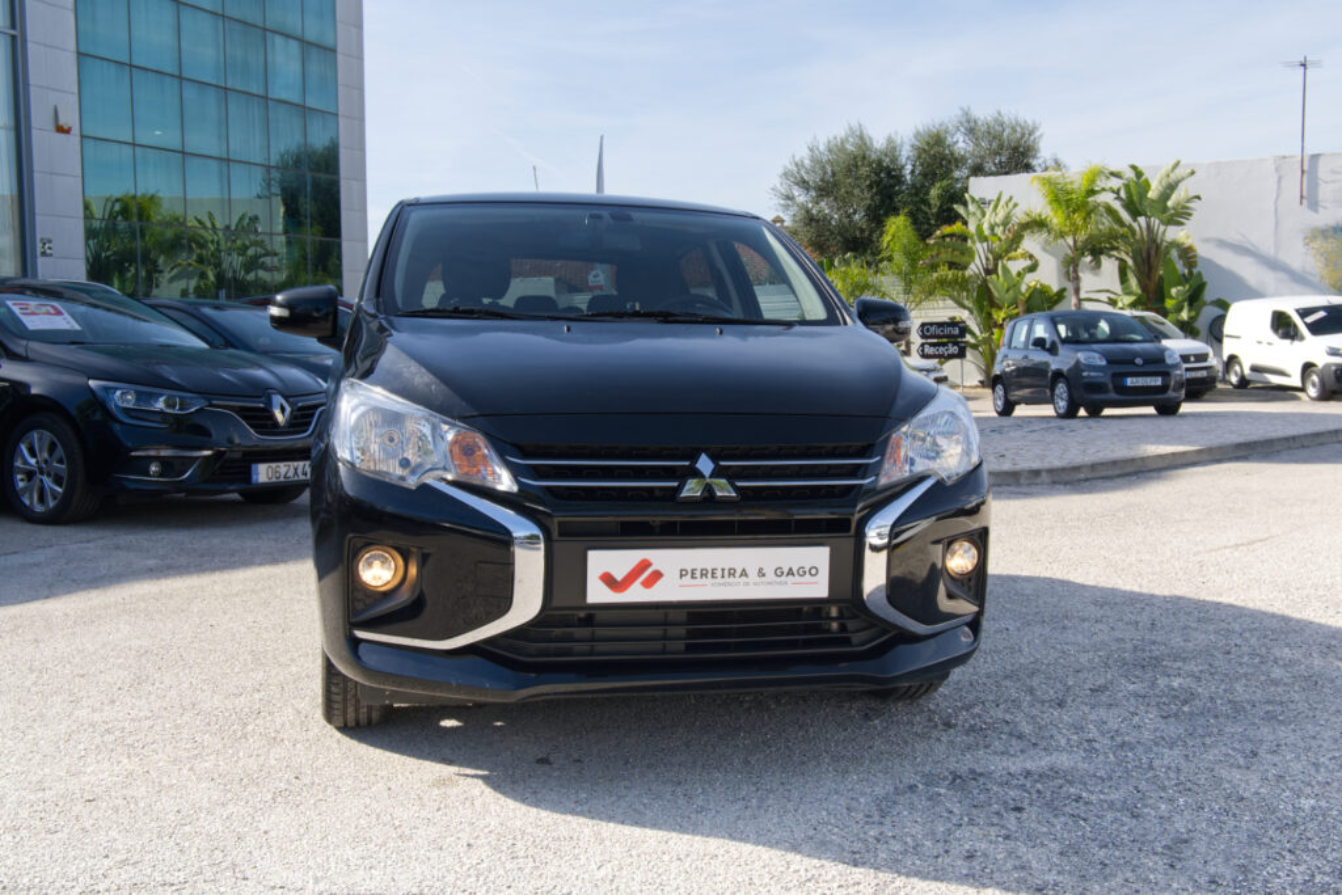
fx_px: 1379
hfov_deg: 51.9
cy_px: 448
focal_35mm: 37
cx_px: 671
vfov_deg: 36.0
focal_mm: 24.9
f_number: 9
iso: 160
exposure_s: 1/200
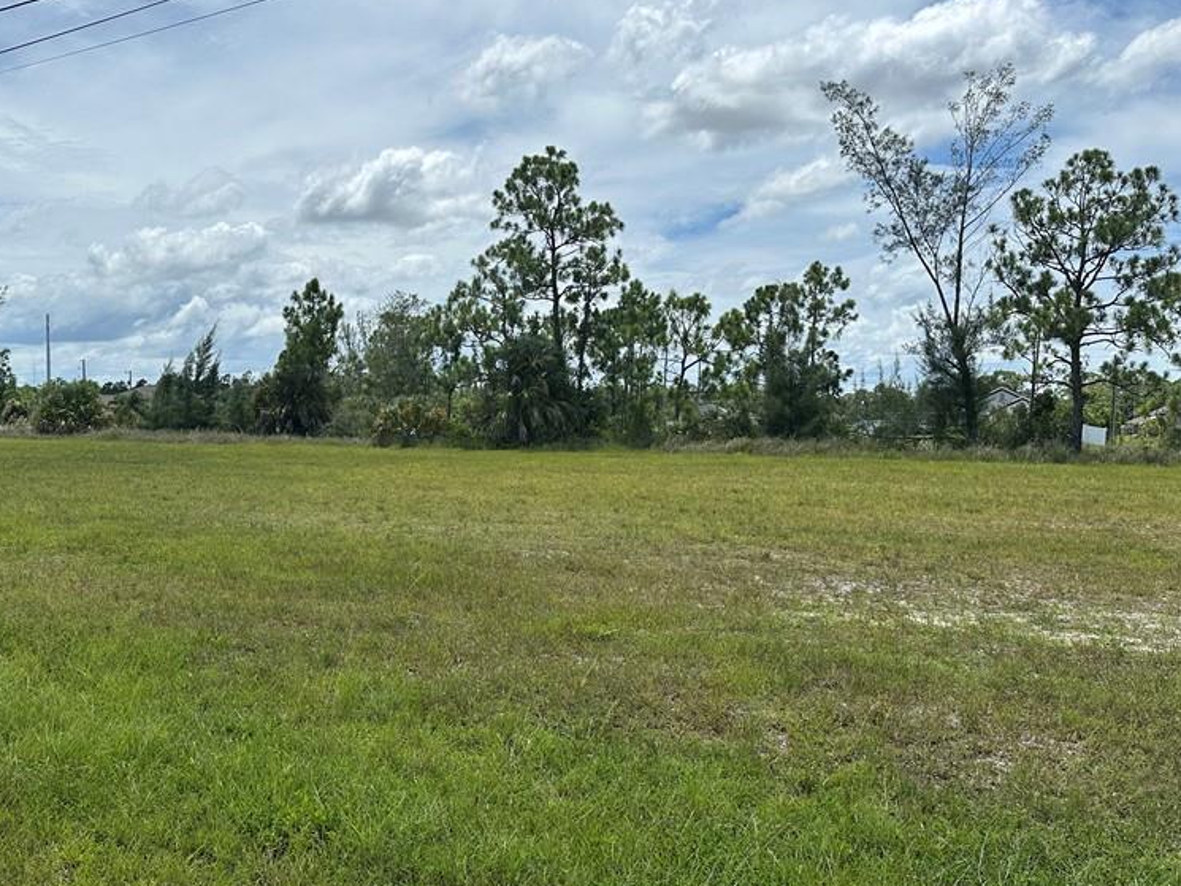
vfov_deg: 42.9
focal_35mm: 33
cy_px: 475
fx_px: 1126
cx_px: 445
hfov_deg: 54.7
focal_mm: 6.86
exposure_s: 1/8929
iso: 80
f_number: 1.78
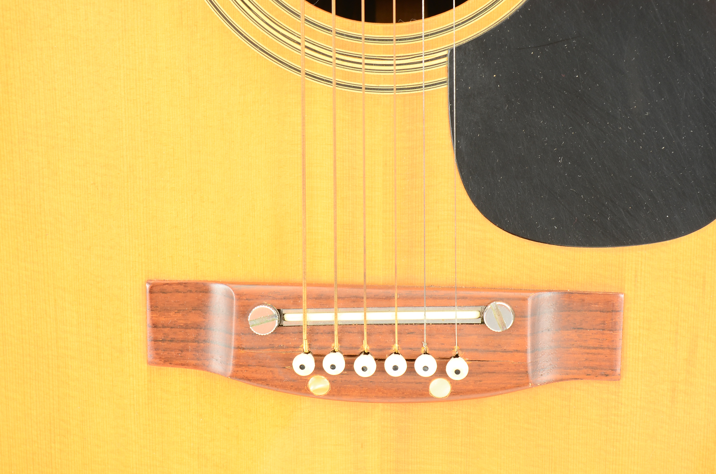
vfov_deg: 16.5
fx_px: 1637
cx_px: 358
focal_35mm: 82
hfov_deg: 24.7
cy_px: 237
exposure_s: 1/80
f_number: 8
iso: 320
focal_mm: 55
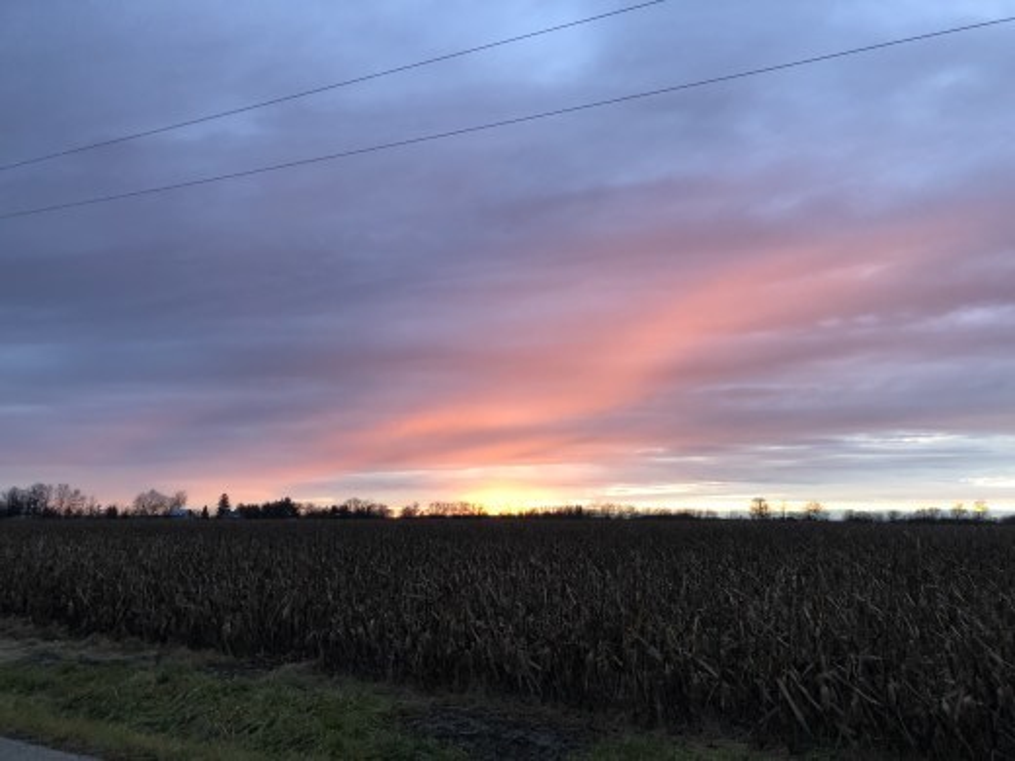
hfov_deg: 63.4
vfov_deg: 49.7
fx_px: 821
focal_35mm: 28
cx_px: 508
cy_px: 380
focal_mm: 4
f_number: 1.8
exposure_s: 1/30
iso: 40
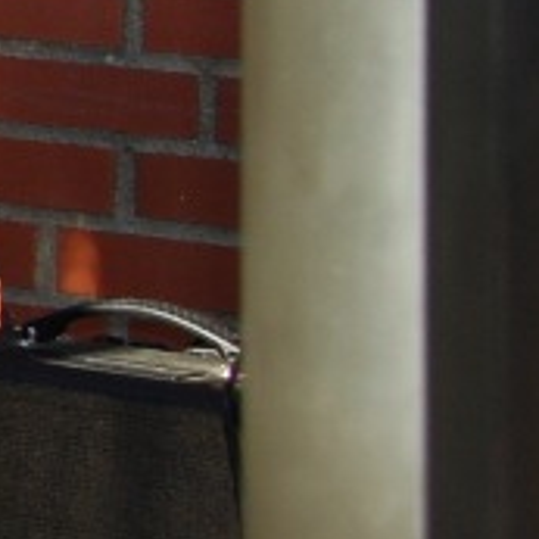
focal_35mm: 334
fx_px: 5884
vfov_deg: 5.2
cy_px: -252
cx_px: -1946
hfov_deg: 4.6
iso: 200
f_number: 4.2
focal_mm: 28
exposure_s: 1/160
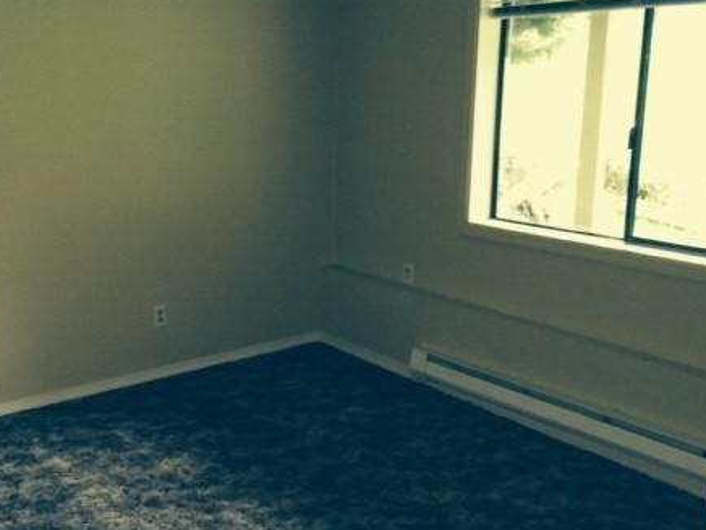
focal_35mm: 44
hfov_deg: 42.5
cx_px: 248
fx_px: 897
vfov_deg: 32.9
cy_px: 276
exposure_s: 1/20
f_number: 2.2
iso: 250
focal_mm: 4.12
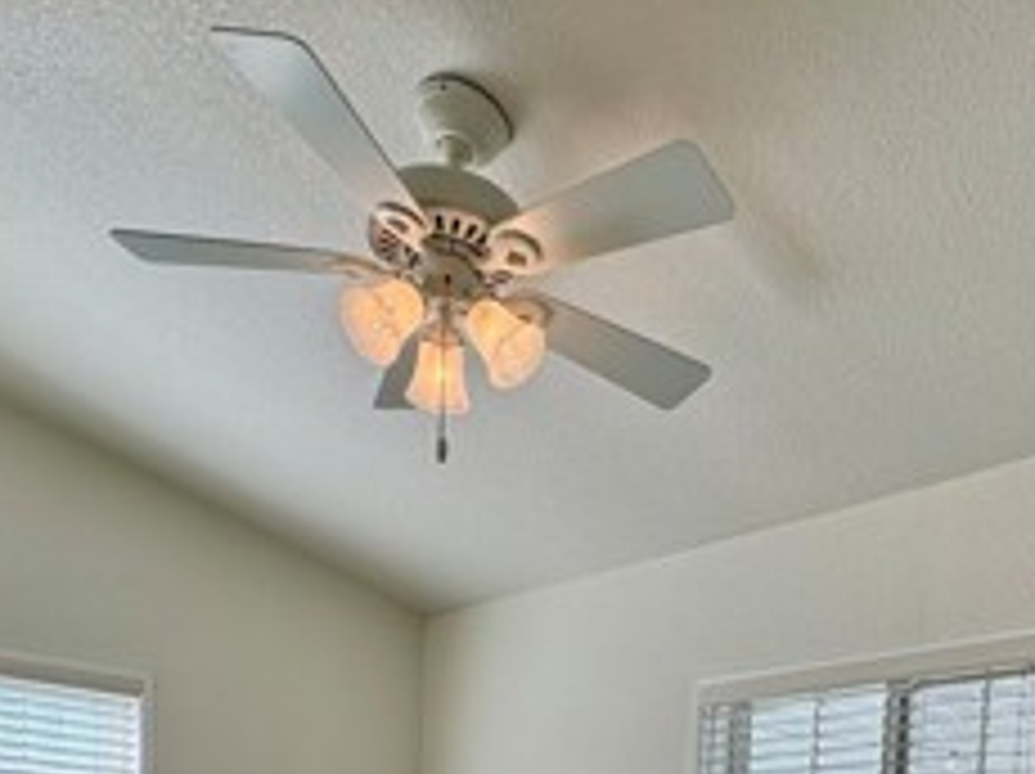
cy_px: 1004
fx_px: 1165
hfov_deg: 47.4
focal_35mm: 39
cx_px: 662
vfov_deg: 29.6
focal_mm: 2.22
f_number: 2.2
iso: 40
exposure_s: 1/142
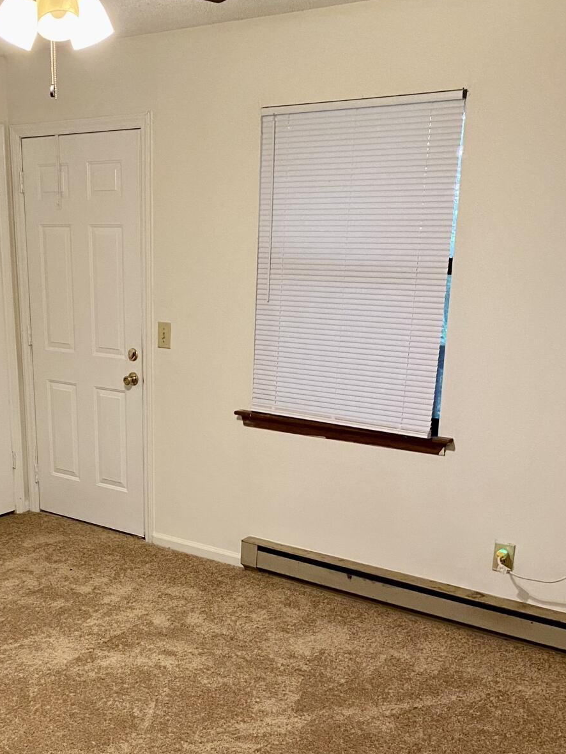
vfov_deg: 42.2
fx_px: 960
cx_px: 134
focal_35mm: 44
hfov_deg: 32.2
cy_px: 517
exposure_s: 1/40
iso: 400
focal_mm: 4.25
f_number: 1.8
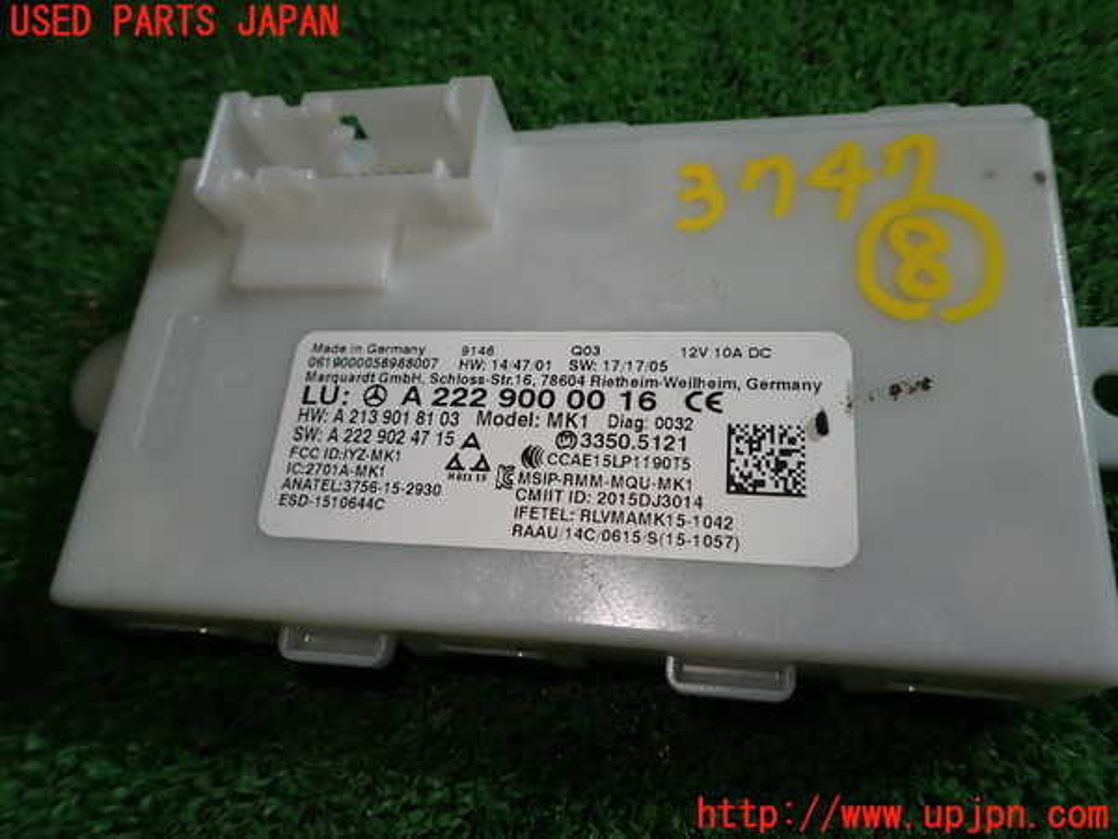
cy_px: 420
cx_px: 559
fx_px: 807
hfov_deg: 69.4
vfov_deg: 54.9
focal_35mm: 25
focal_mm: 4.5
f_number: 2.8
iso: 100
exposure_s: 1/125
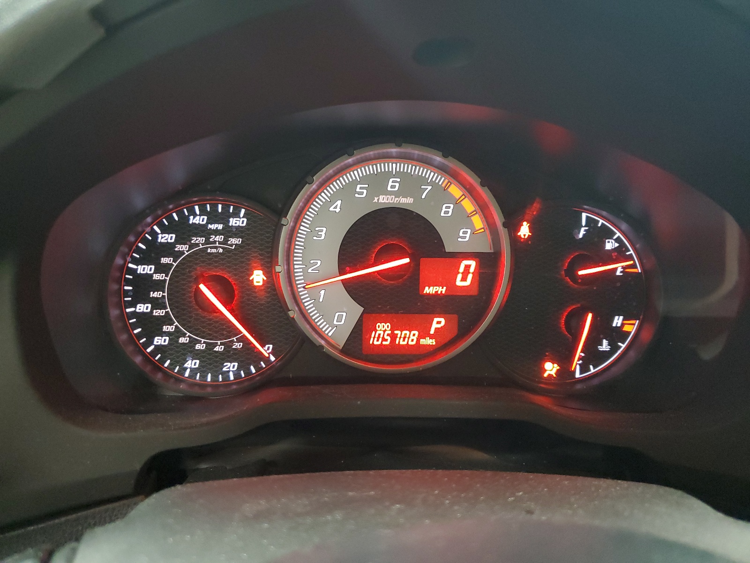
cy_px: 282
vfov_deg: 53.1
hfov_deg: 67.3
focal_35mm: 26
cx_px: 375
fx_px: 563
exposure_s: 1/17
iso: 310
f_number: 1.5
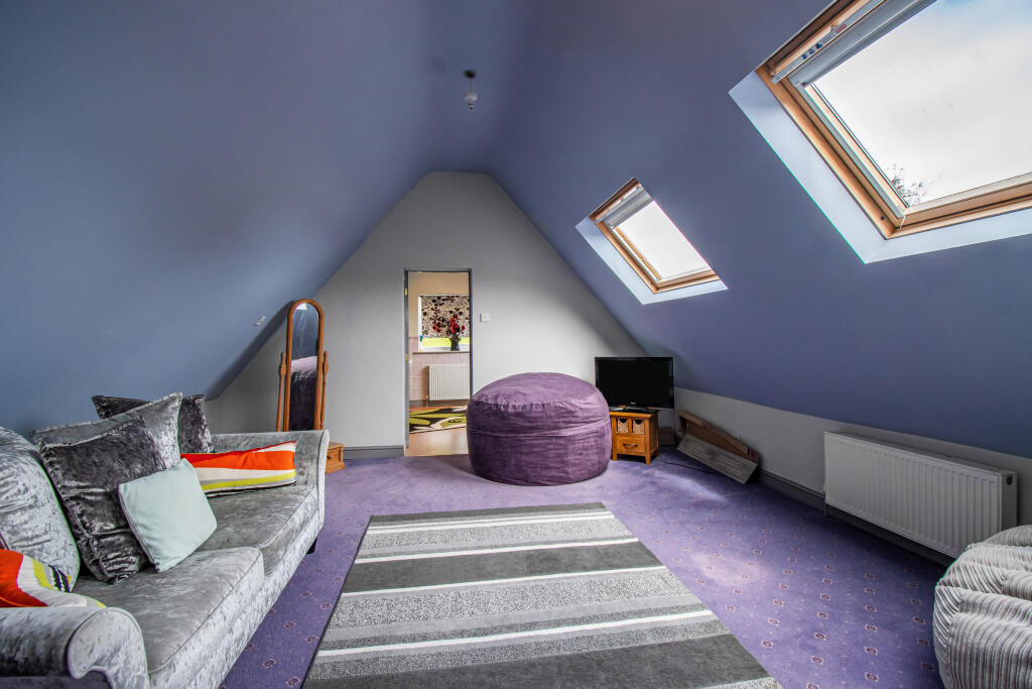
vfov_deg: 77.3
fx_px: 430
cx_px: 516
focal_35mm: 15
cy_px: 344
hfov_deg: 100.4
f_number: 8
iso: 400
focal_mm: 10
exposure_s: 1/60
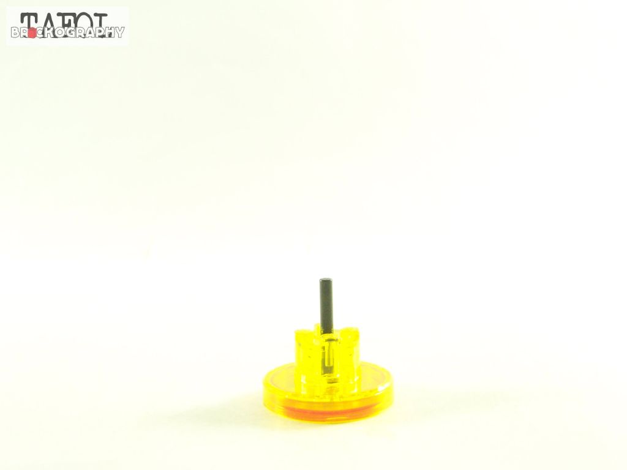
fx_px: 924
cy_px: 235
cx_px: 314
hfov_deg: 37.5
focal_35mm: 51
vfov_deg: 28.6
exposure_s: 1/45
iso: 400
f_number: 4
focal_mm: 8.5
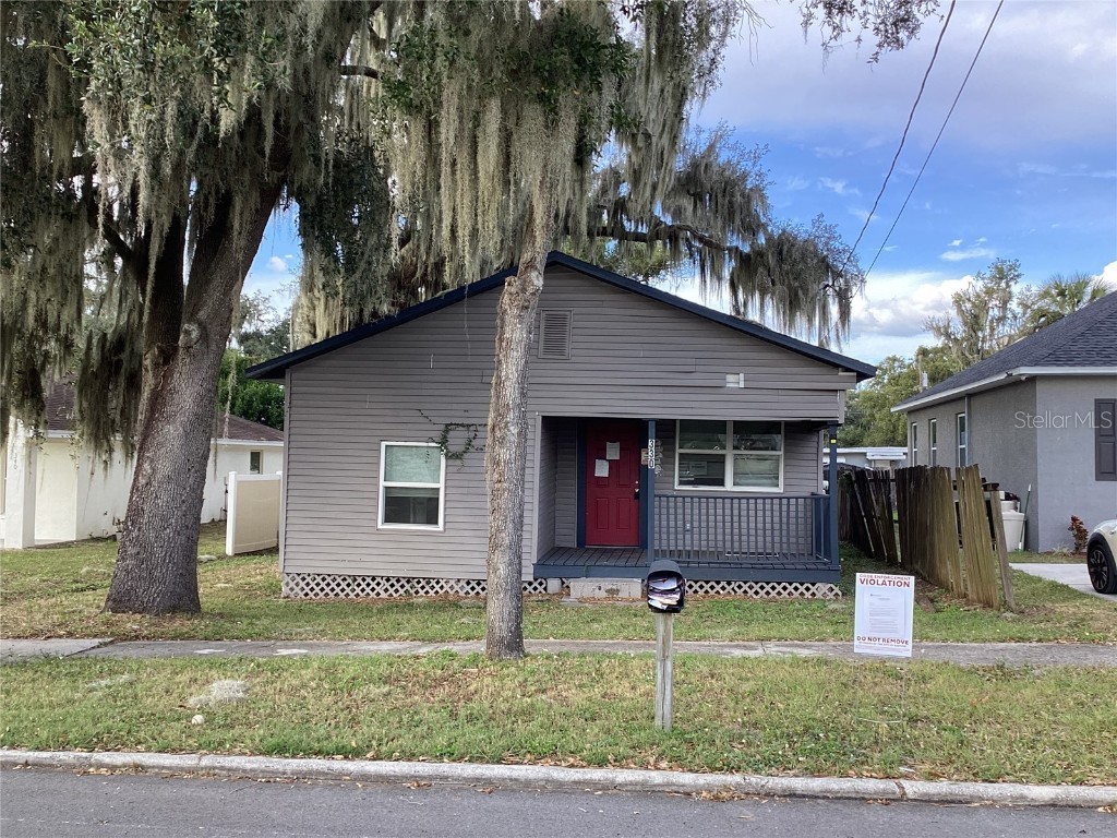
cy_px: 419
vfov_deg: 45.4
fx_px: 1000
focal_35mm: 31
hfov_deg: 58.4
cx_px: 558
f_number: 2.4
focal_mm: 3.3
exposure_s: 1/120
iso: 25
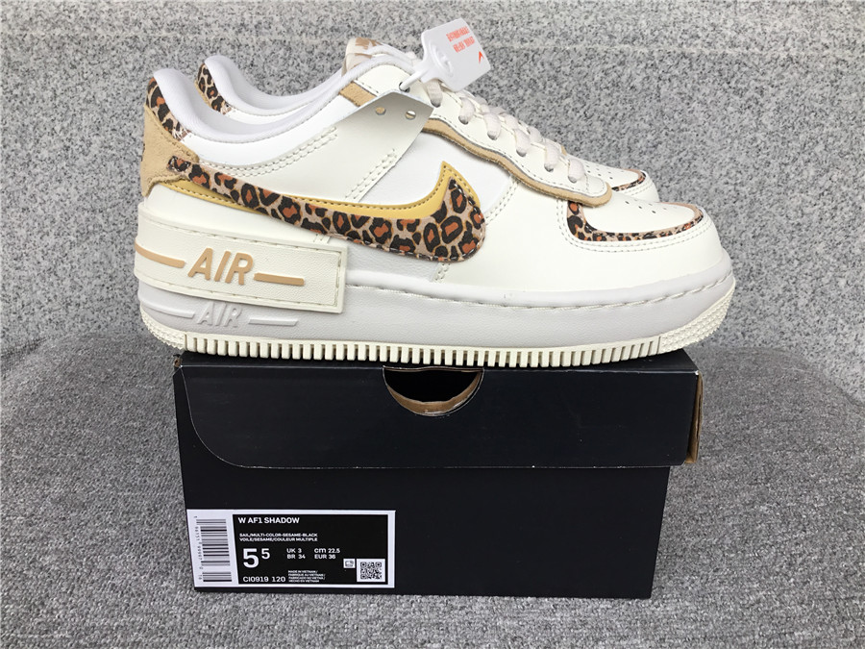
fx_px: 775
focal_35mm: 31
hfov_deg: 58.4
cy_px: 324
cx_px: 432
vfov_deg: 45.4
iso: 25
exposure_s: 1/104
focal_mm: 3.3
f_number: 2.4
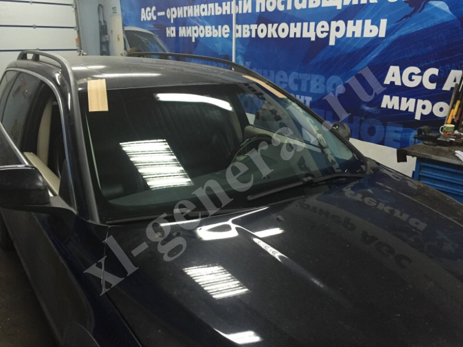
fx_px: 388
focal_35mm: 29
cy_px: 174
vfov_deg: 48.2
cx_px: 232
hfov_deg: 61.7
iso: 200
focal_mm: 4.15
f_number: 2.2
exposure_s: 1/33
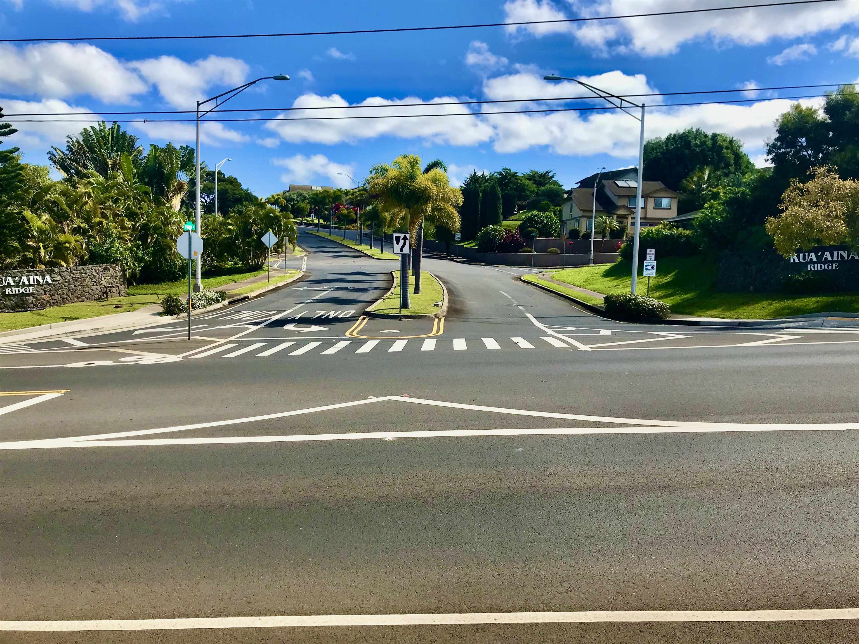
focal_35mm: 28
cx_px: 430
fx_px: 695
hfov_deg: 63.4
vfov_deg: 49.7
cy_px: 322
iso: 20
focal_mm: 3.99
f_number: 1.8
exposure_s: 1/2740
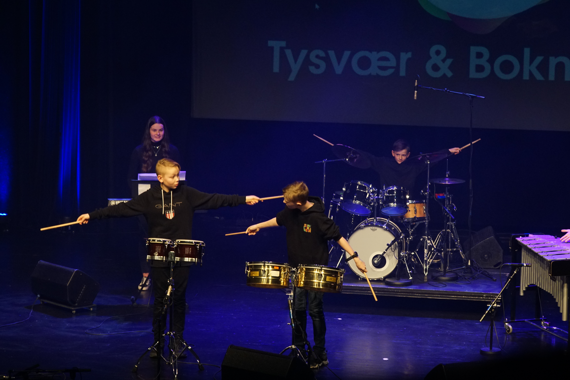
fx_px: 1662
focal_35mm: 105
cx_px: 285
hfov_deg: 19.5
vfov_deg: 13.0
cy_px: 190
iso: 1600
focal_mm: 70
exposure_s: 1/60
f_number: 6.3
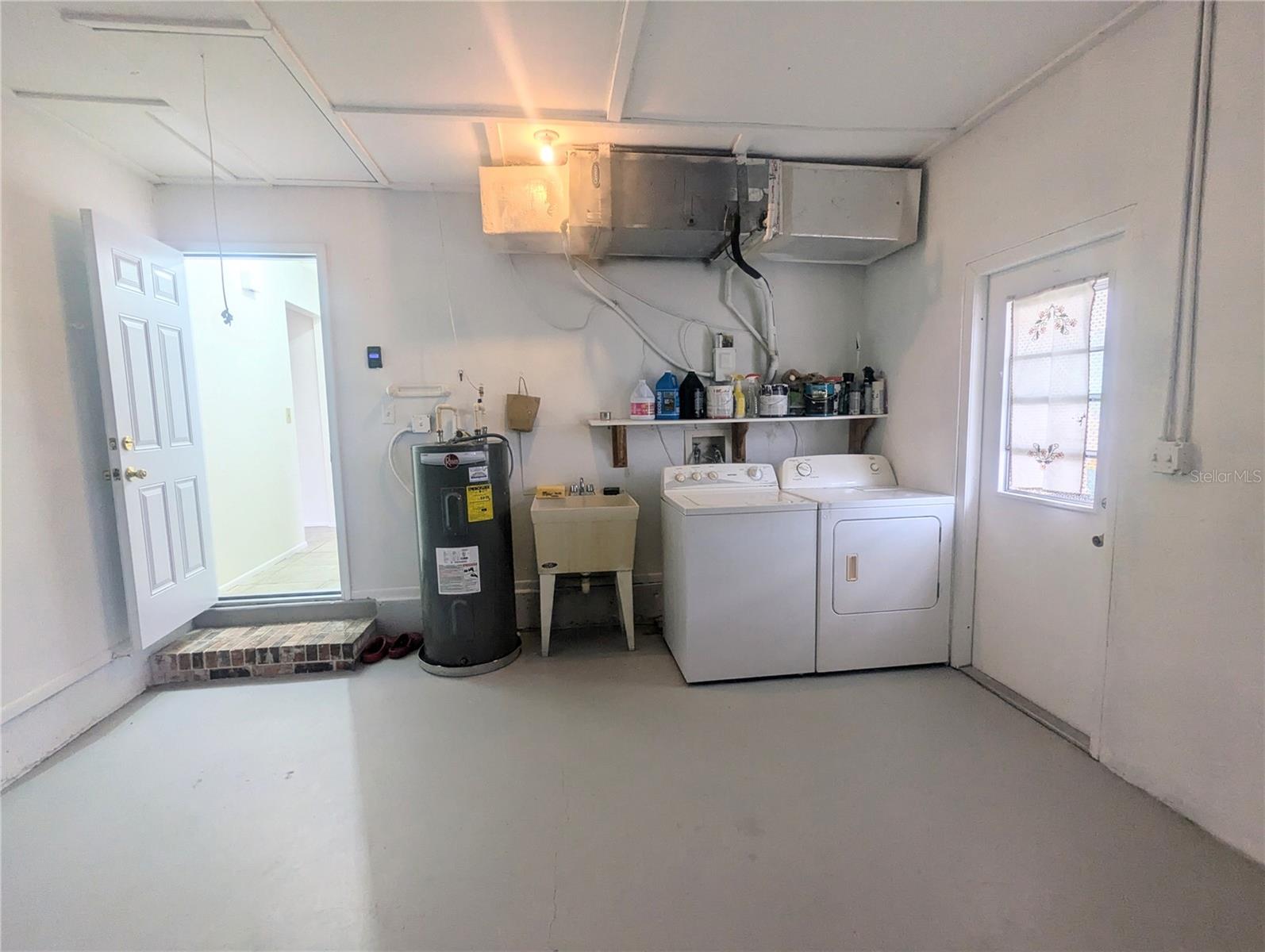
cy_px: 476
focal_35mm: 16
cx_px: 632
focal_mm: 2.35
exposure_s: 1/60
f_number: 2.2
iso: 85
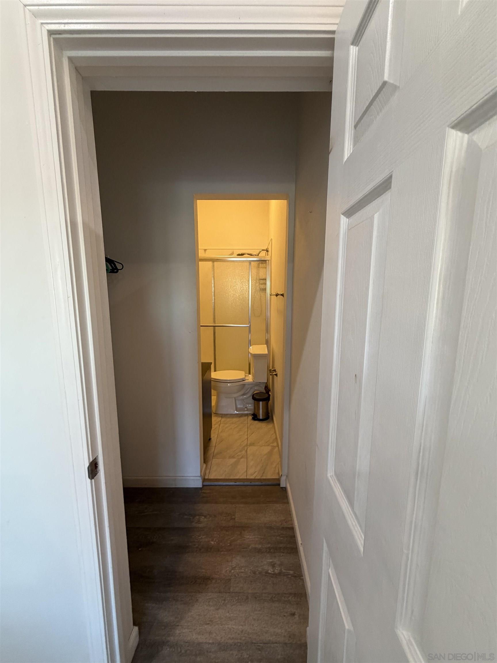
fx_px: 268
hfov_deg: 85.7
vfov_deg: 102.1
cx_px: 248
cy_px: 332
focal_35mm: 14
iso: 250
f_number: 2.2
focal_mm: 2.22
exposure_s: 1/60
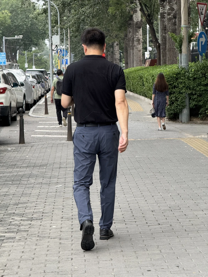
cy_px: 138
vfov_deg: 16.4
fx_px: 961
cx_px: 104
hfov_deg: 12.3
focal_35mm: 120
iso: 50
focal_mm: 15.66
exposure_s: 1/214
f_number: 2.8
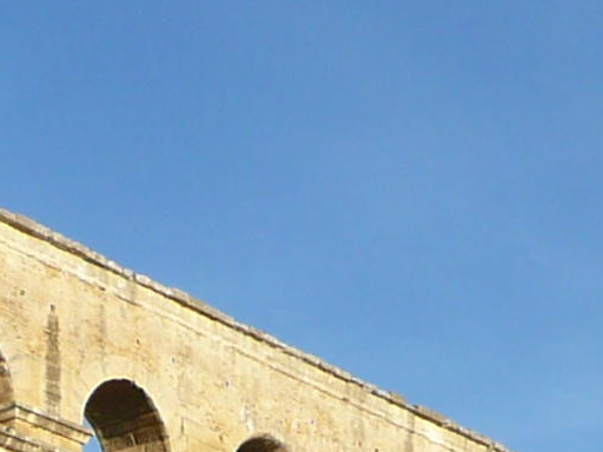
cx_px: 200
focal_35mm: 154
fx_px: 2683
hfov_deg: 12.8
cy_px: 1050
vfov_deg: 8.8
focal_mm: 4.6
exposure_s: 1/800
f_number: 3.3
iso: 100
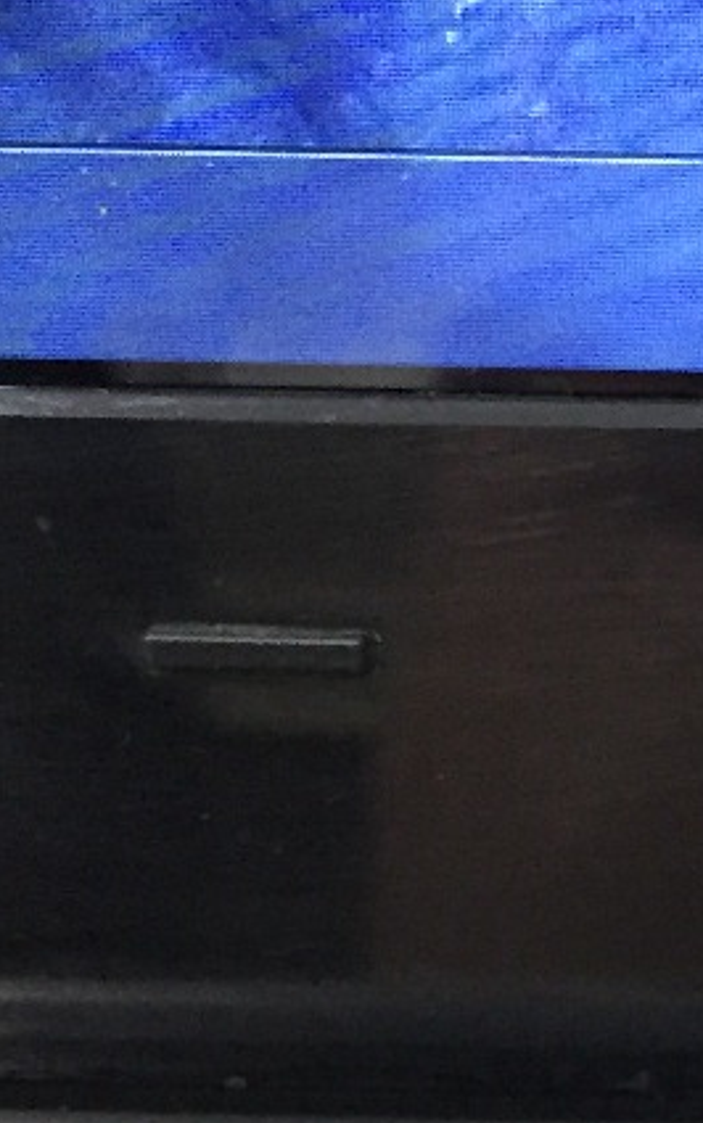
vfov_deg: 17.4
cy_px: 1001
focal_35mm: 118
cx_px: 1348
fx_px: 3614
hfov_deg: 10.3
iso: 250
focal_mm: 4.15
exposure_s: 1/17
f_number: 2.2
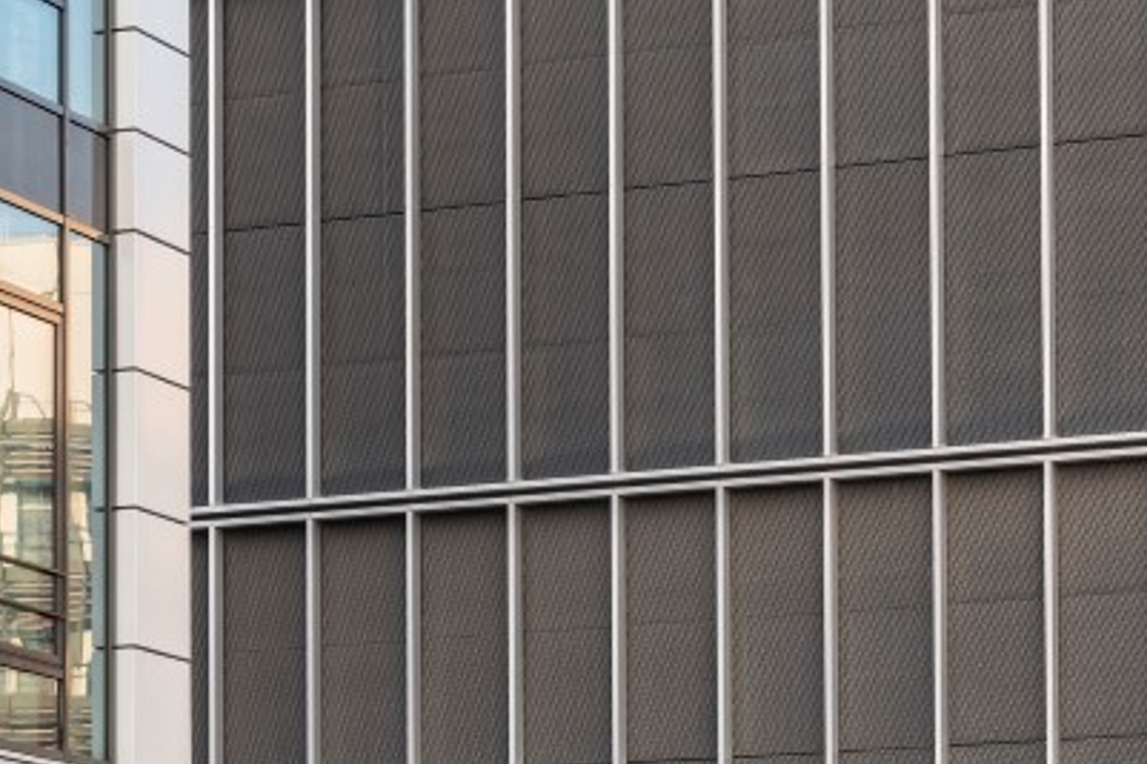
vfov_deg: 8.5
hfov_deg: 13.0
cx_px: 380
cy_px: 1093
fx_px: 5032
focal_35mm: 158
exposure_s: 1/15
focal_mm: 55
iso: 200
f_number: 16
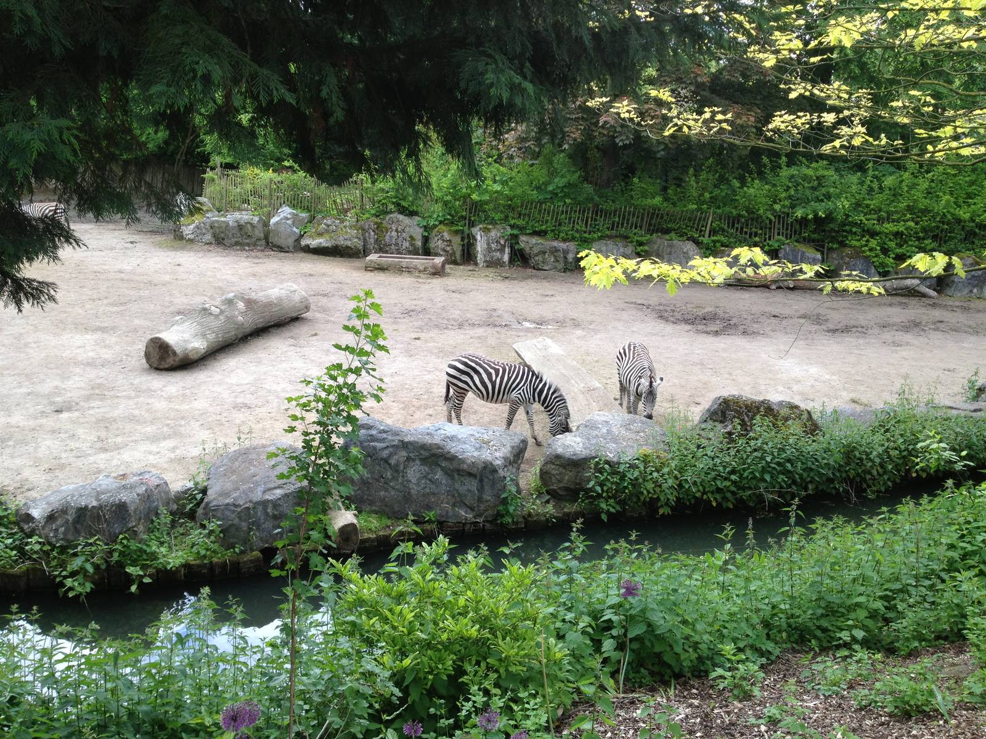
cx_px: 493
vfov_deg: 40.7
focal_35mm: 35
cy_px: 370
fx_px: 997
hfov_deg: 52.6
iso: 50
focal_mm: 4.28
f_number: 2.4
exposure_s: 1/149
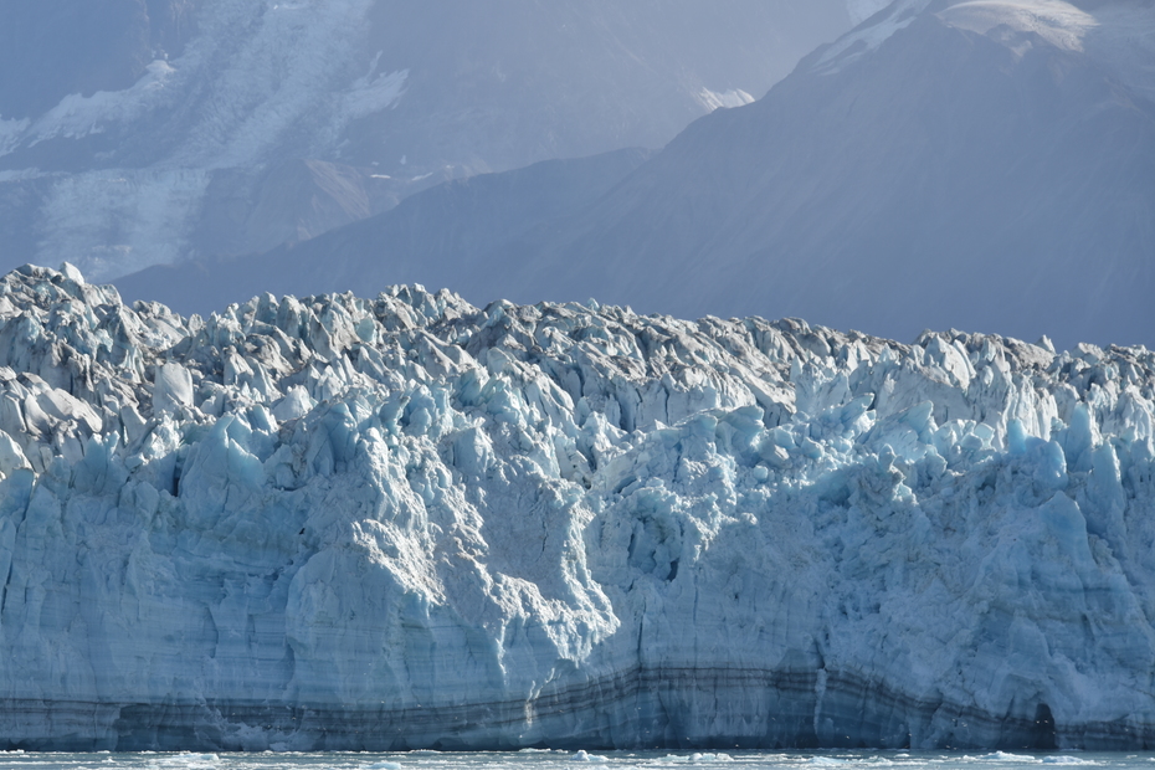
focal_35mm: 234
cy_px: 479
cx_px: 378
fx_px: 7507
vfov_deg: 5.9
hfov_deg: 8.8
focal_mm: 170
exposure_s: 1/400
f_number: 8
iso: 100
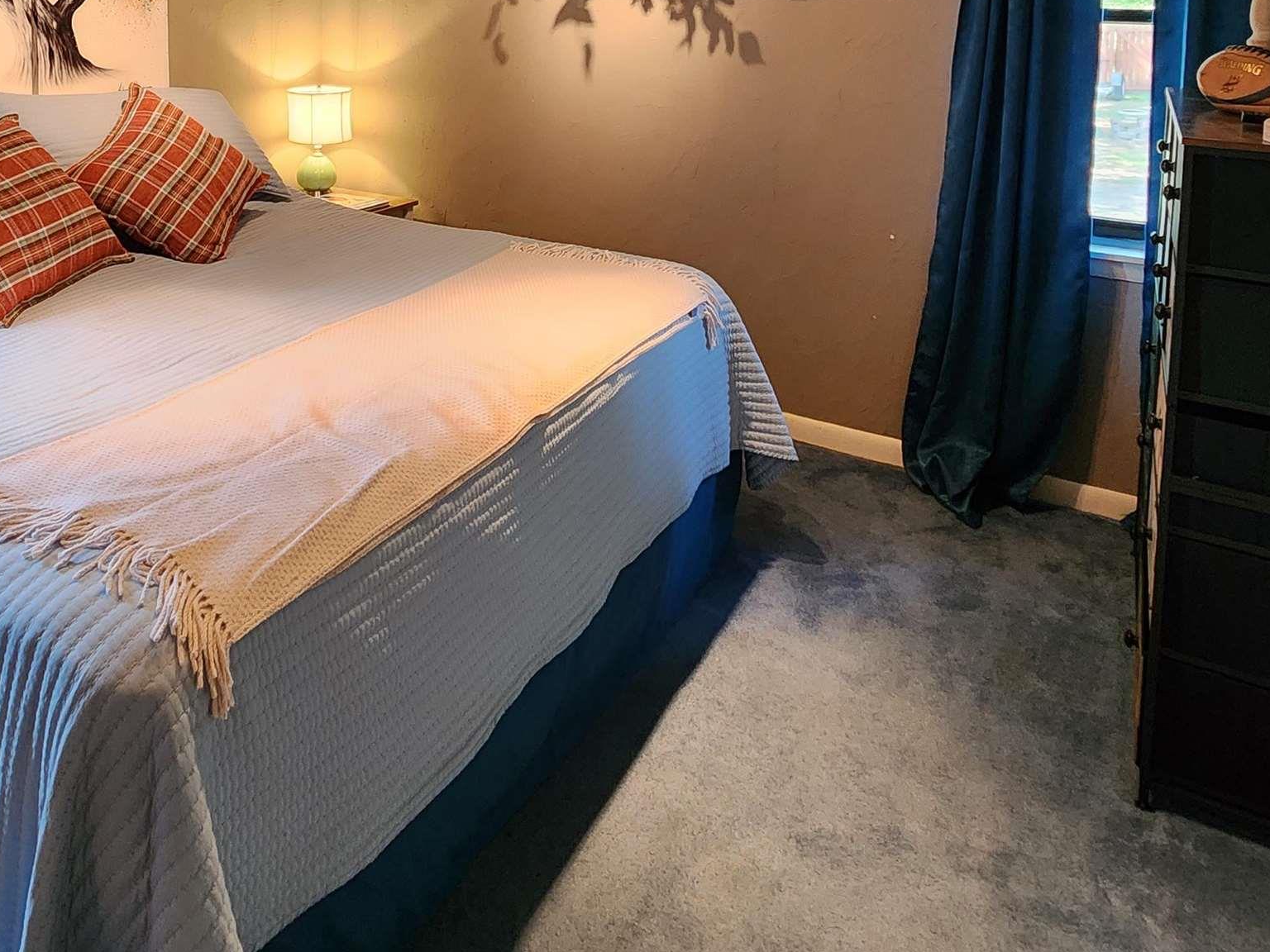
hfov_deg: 66.2
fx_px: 954
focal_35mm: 26
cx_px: 468
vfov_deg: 46.2
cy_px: 42
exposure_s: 1/40
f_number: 2.2
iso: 320
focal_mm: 2.2
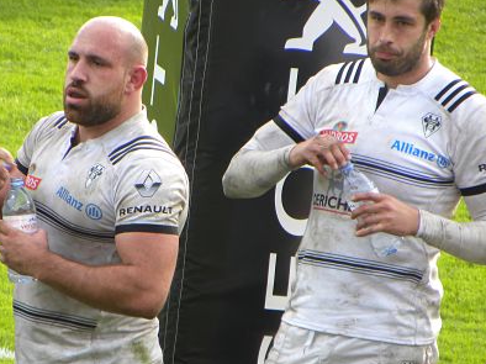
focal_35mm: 951
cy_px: 231
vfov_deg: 1.6
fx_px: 13344
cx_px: 175
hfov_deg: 2.1
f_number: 5
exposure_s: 1/80.2
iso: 64
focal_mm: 110.4
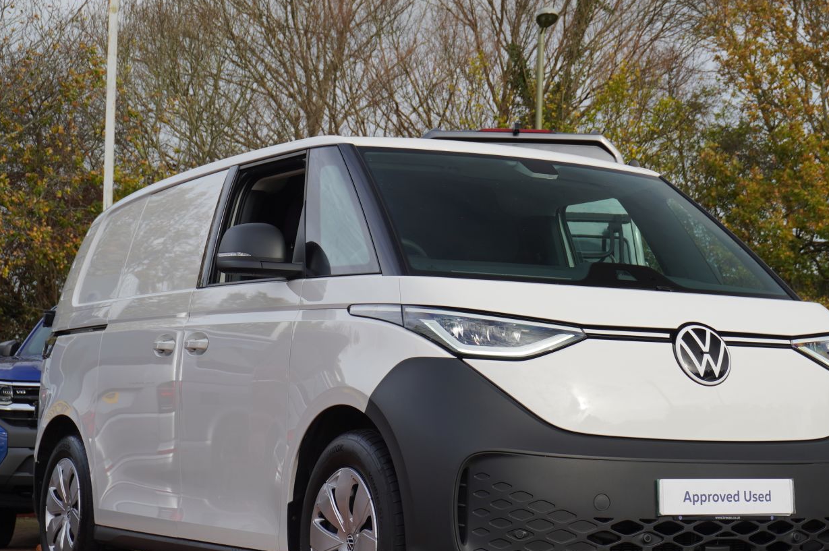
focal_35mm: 82
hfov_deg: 24.7
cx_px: 490
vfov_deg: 16.6
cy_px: 352
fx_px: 1886
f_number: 5.6
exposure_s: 1/200
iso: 100
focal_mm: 42
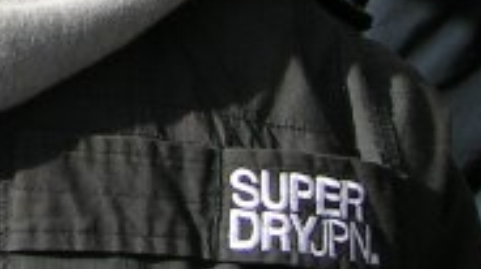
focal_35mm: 180
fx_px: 2293
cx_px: -154
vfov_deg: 6.6
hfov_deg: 11.6
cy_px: -175
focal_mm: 5.8
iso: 50
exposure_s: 1/320
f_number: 5.6
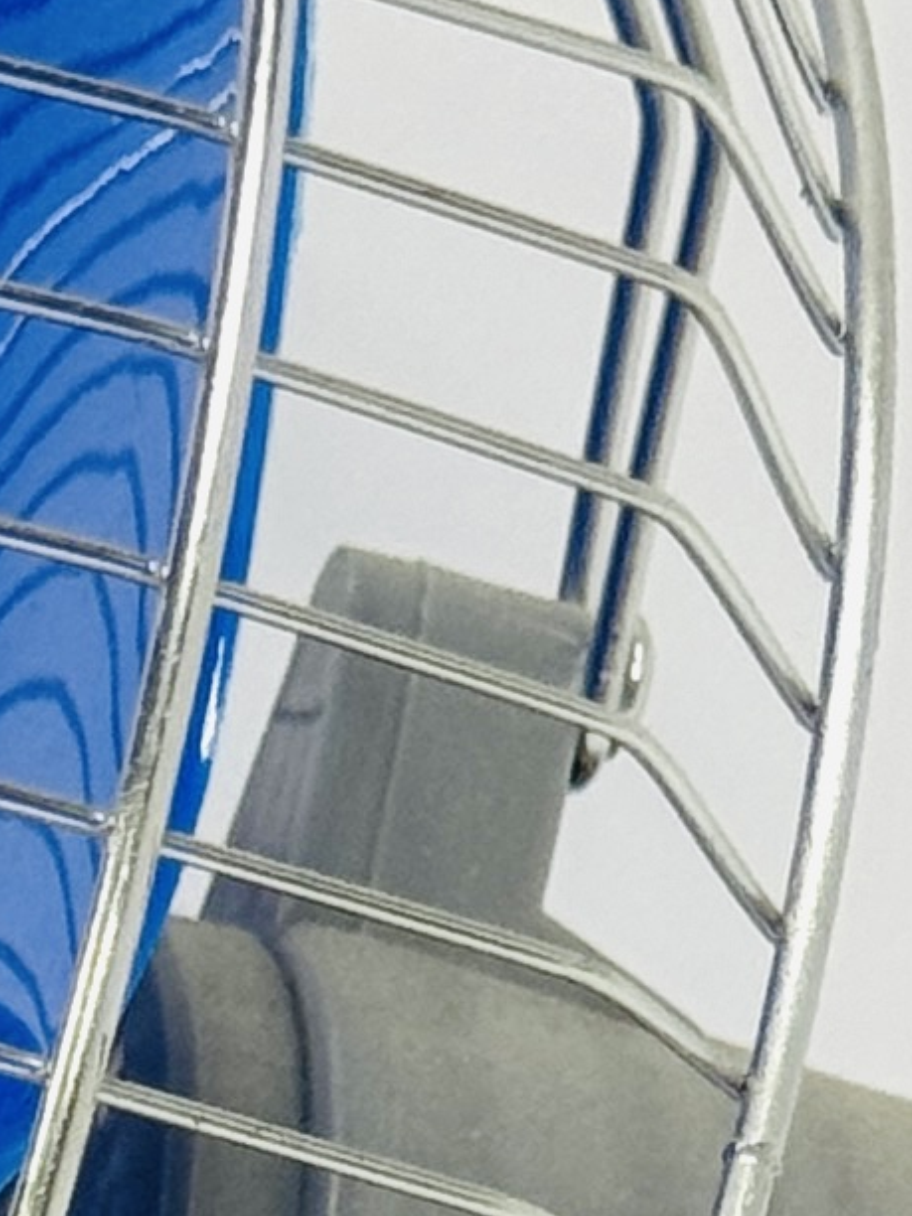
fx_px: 11101
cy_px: 2686
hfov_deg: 4.7
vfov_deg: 6.1
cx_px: -2
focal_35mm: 316
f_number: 1.78
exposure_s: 1/100
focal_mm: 6.76
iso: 64
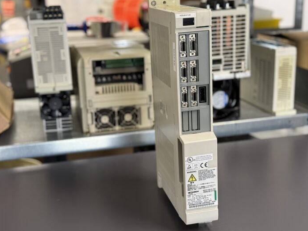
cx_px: 146
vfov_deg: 27.5
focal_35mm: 53
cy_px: 117
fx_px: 472
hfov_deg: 36.2
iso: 200
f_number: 1.78
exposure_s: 1/50
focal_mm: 6.76
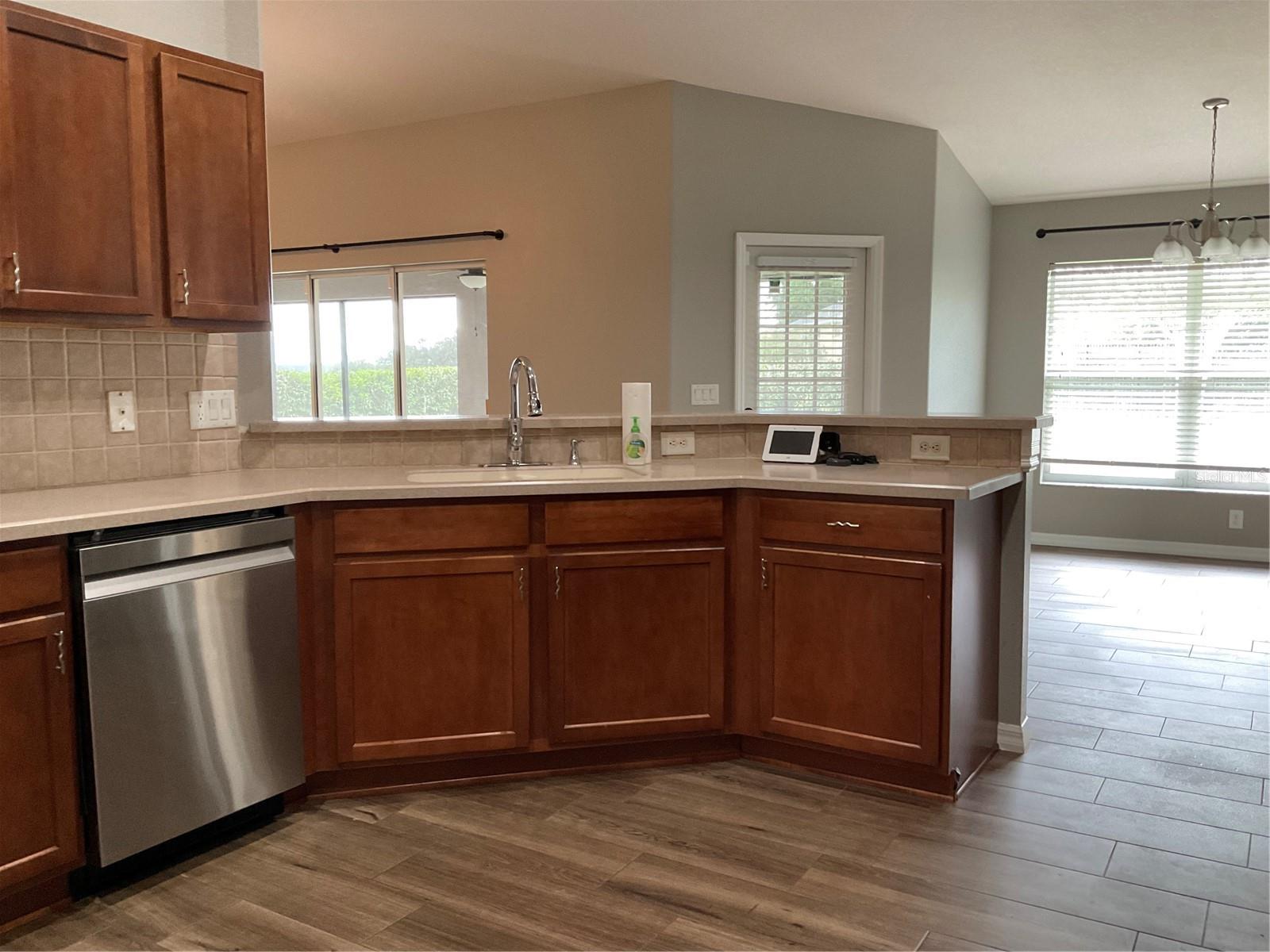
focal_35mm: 29
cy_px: 476
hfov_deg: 61.7
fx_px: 1064
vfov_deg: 48.2
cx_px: 635
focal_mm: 3
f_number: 1.8
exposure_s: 1/60
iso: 160
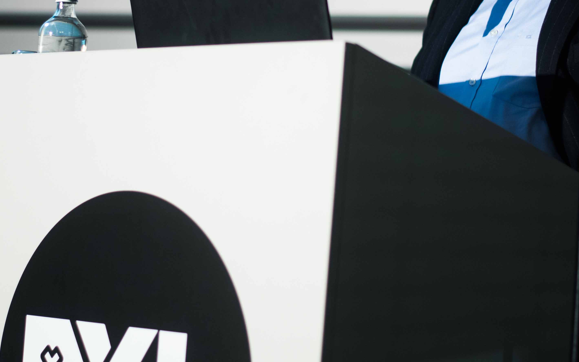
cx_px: 284
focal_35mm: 108
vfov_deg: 12.1
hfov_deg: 19.3
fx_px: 1704
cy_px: 103
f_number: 1.8
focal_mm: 50
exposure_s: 1/80
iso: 400
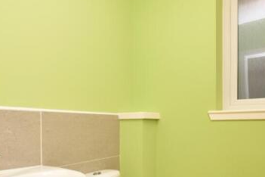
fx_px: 206
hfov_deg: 64.9
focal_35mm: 28
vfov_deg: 45.1
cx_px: 159
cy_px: 129
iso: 800
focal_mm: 10
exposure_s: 1/100
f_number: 9
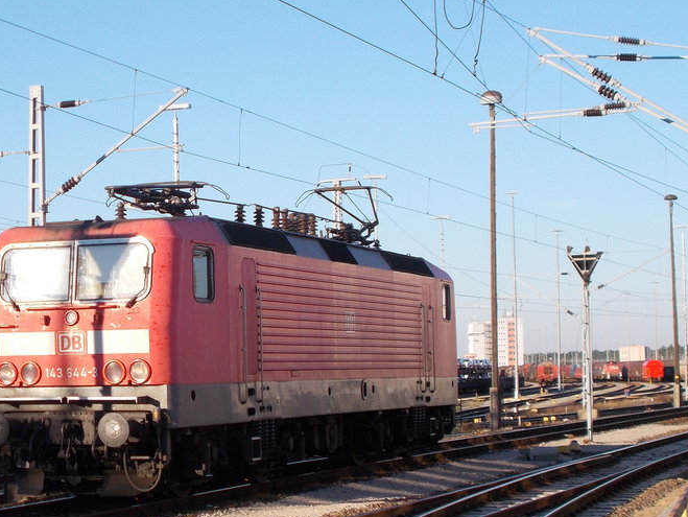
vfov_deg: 16.2
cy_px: 300
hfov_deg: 21.2
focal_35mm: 91
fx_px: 1810
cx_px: 121
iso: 80
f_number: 4.5
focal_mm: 9
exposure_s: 1/320
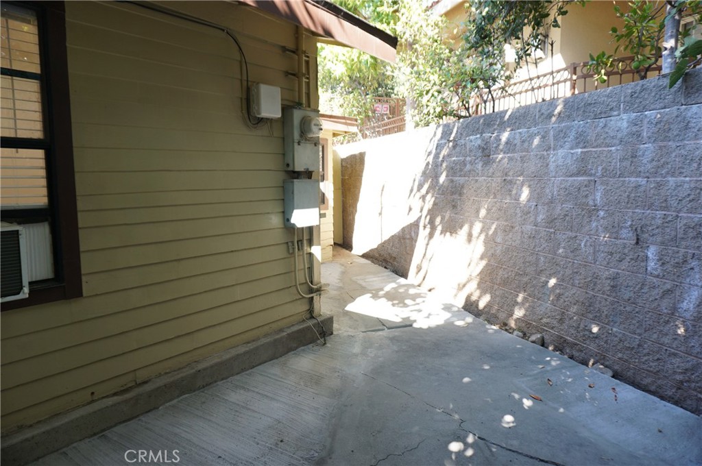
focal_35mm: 24
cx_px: 351
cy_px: 233
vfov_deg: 53.0
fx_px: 467
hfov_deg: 73.8
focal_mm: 16
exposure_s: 1/60
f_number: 3.5
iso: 160
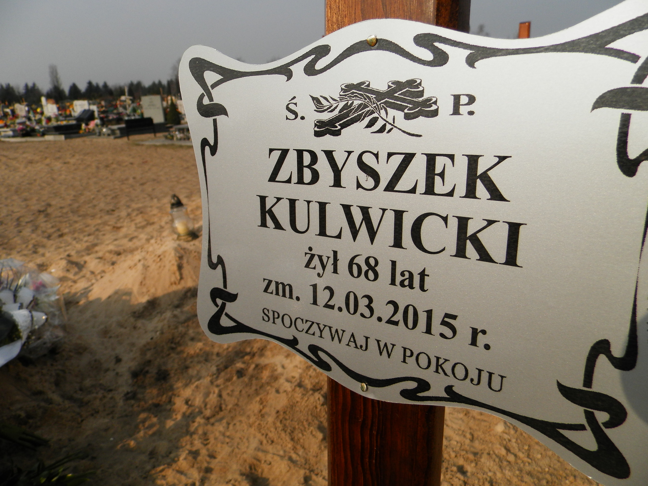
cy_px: 243
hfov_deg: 69.4
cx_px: 324
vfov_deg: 54.9
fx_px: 468
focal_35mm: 25
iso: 80
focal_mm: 4.5
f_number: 8.7
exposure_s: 1/250
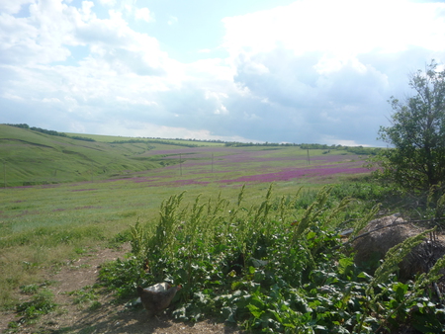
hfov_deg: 59.9
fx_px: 386
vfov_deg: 46.8
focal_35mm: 30
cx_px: 222
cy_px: 167
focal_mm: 5.2
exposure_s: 1/400
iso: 100
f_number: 5.6
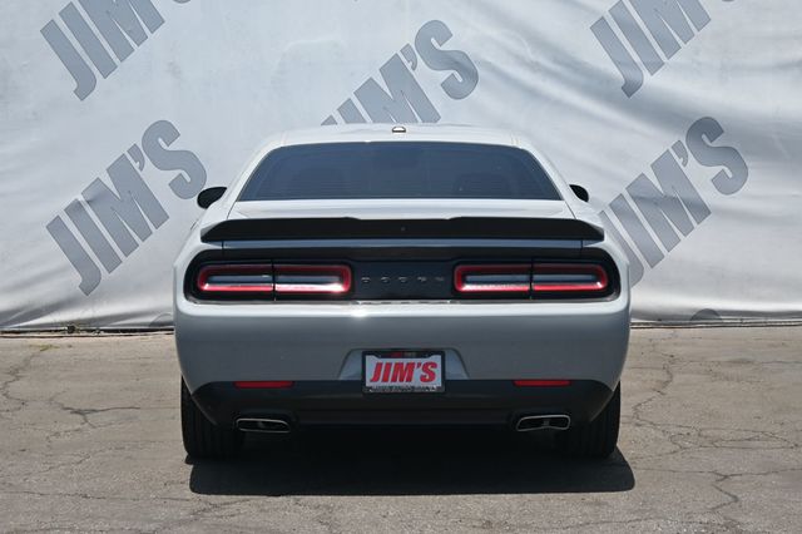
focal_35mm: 69
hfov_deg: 29.3
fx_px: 1536
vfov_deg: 19.7
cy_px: 267
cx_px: 401
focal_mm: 46
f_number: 6
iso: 110
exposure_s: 1/250
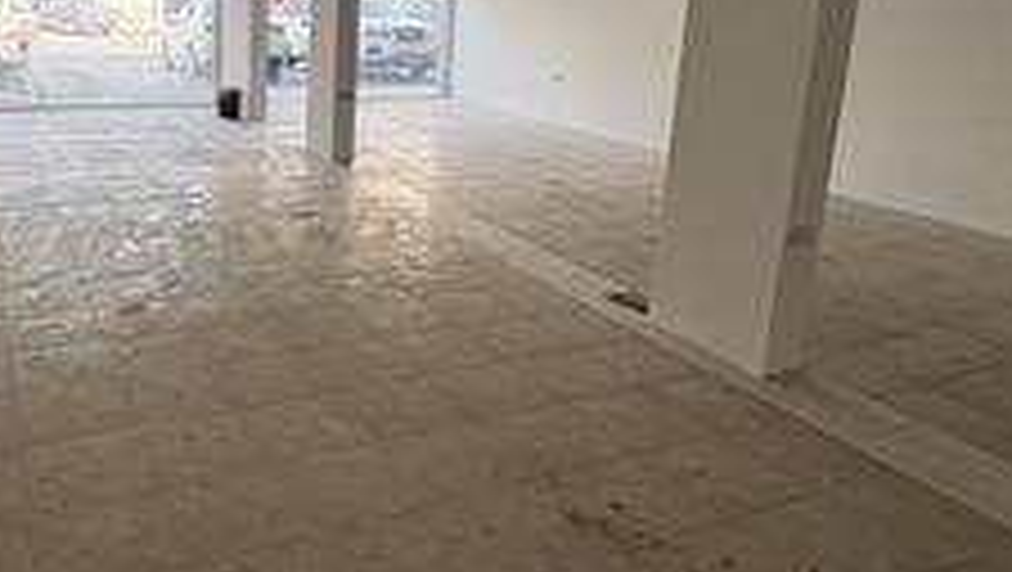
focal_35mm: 31
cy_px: 169
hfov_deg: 61.1
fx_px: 833
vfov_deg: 37.3
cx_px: 340
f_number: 2.2
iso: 64
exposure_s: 1/204
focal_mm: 2.22
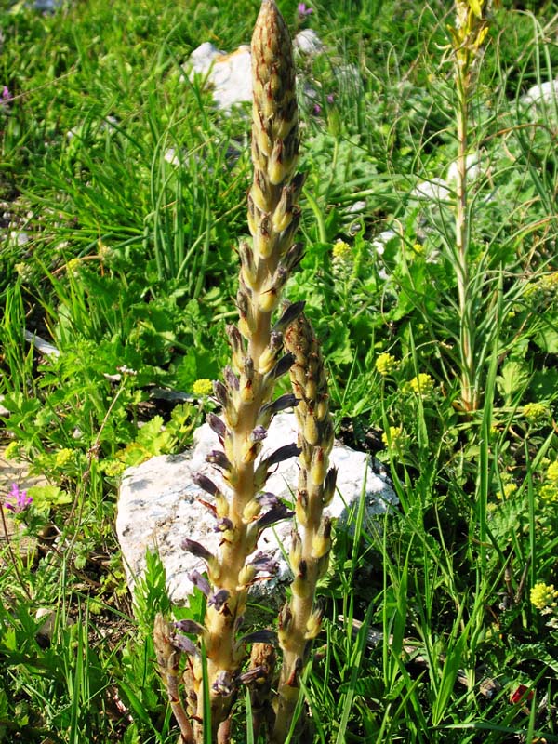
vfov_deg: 30.3
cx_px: 279
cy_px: 372
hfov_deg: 22.9
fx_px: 1376
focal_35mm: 64
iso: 100
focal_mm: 9.7
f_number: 3.5
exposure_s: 1/461
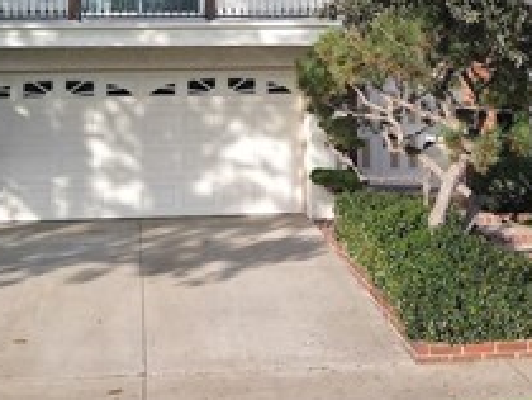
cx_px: 286
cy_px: -99
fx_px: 1123
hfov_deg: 26.6
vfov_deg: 18.9
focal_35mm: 73
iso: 100
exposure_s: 1/200
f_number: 1.7
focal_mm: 6.72
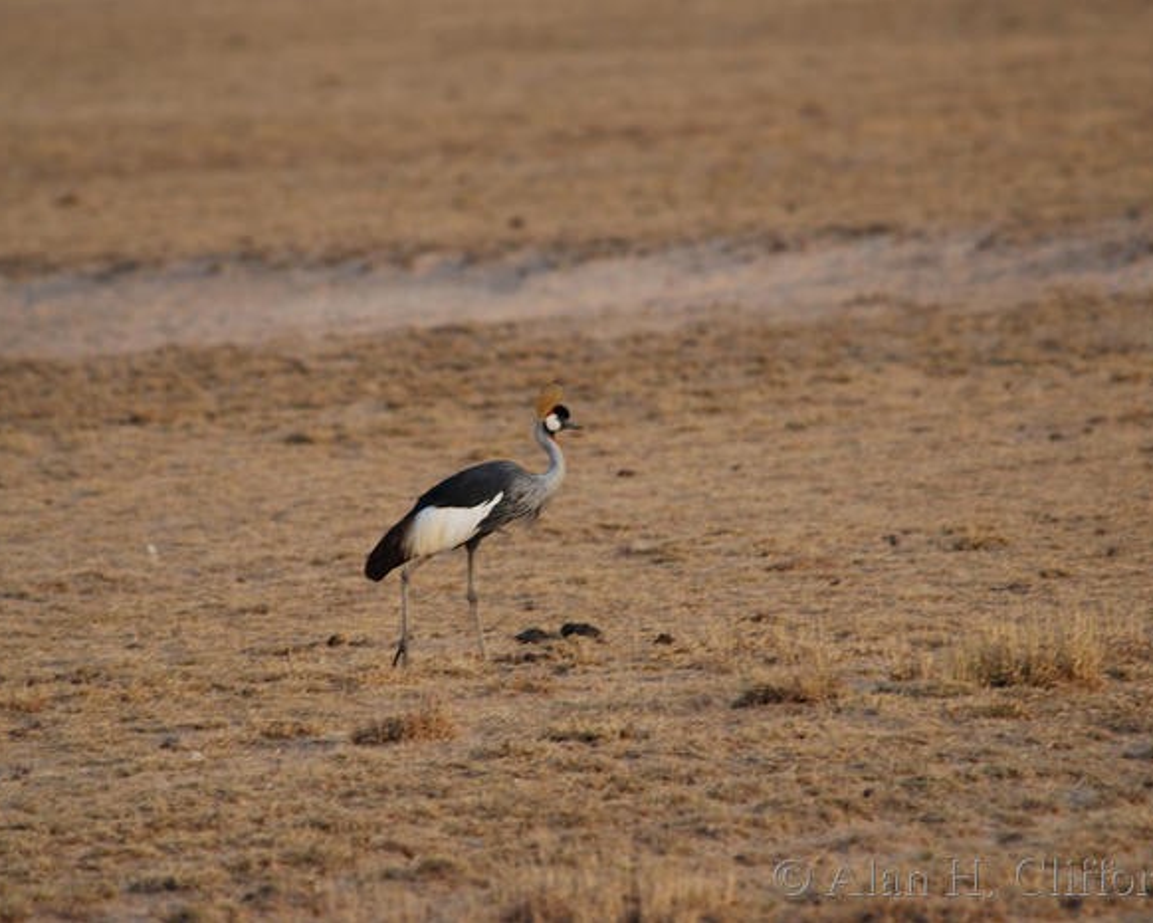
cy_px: 462
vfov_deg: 2.3
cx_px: 543
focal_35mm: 678
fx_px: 23144
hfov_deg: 2.9
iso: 100
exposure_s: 1/100
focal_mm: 400
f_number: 5.6
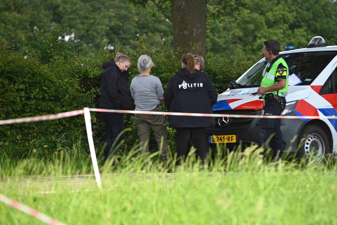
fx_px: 1872
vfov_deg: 6.9
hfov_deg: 10.3
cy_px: 112
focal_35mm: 200
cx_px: 168
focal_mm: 200
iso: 200
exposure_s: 1/500
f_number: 5
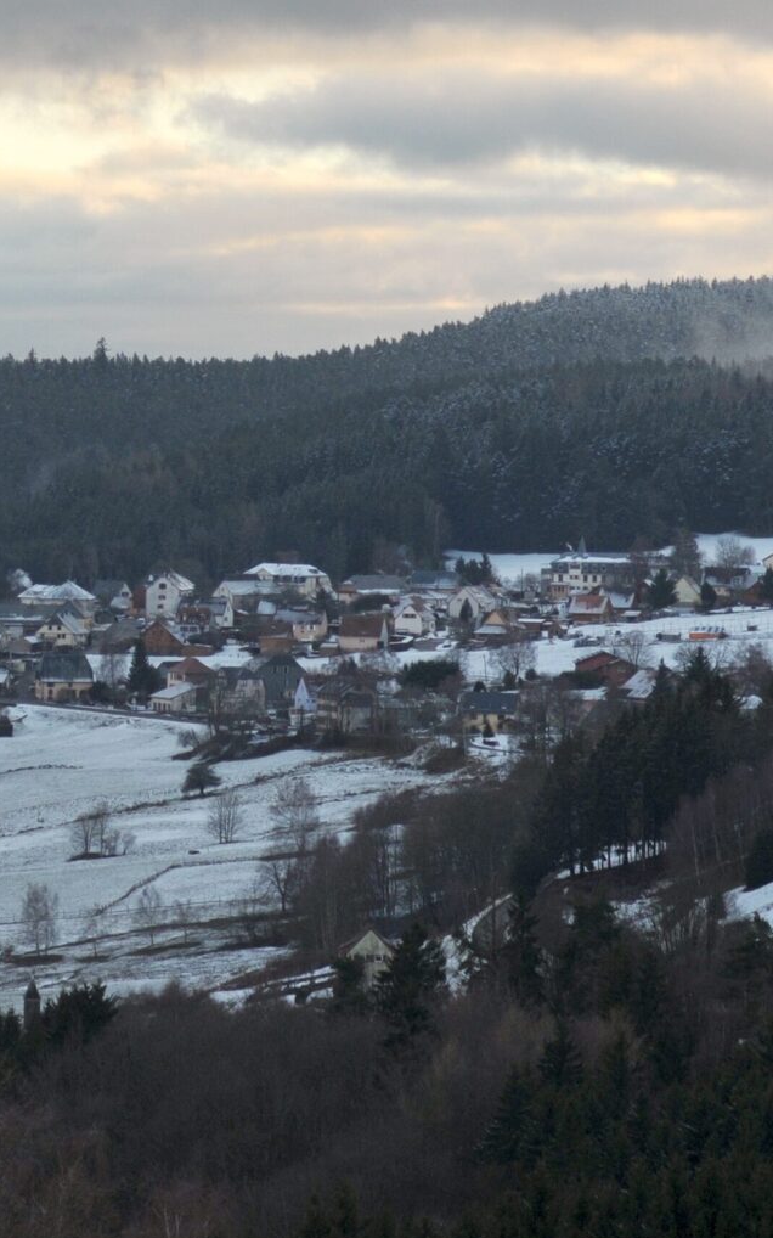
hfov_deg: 6.8
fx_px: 6474
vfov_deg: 10.9
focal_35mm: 192
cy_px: 479
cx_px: -24
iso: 200
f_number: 2.8
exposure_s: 1/1250
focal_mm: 50
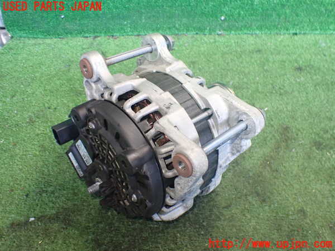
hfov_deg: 60.0
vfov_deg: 46.8
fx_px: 290
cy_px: 126
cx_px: 168
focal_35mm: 30
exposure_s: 1/80
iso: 800
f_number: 2.3
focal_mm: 5.4
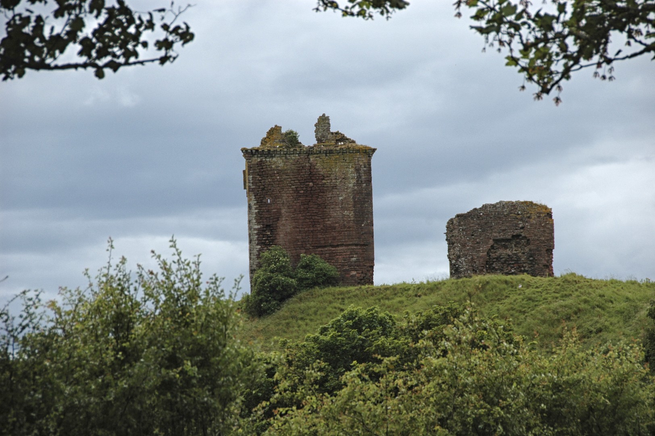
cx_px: 328
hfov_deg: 10.2
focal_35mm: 202
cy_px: 218
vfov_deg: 6.8
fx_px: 3681
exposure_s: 1/800
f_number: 7.1
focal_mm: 135
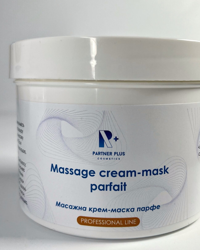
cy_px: 107
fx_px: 296
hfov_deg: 37.3
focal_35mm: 40
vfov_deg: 45.7
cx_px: 113
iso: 50
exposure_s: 1/680
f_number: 1.6
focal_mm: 5.1
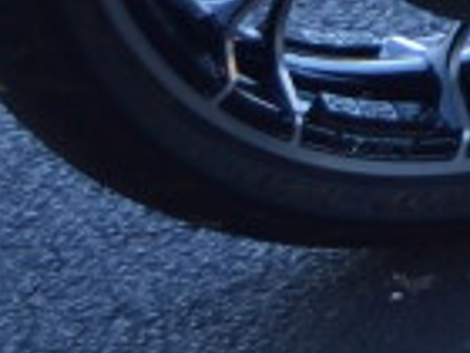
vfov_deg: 4.6
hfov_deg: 6.1
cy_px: -968
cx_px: 1548
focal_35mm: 296
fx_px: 4019
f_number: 4
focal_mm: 24
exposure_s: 1/125
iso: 100
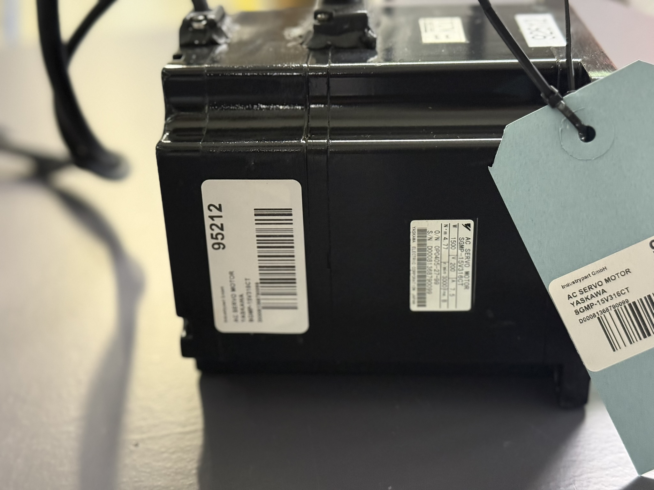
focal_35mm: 48
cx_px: 327
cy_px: 245
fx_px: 907
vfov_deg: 30.3
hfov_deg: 39.7
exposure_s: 1/33
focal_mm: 6.76
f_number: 1.78
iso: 500
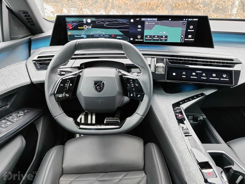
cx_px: 122
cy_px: 92
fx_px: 191
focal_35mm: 27
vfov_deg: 51.4
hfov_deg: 65.3
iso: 500
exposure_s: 1/100
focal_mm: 5.52
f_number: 1.9
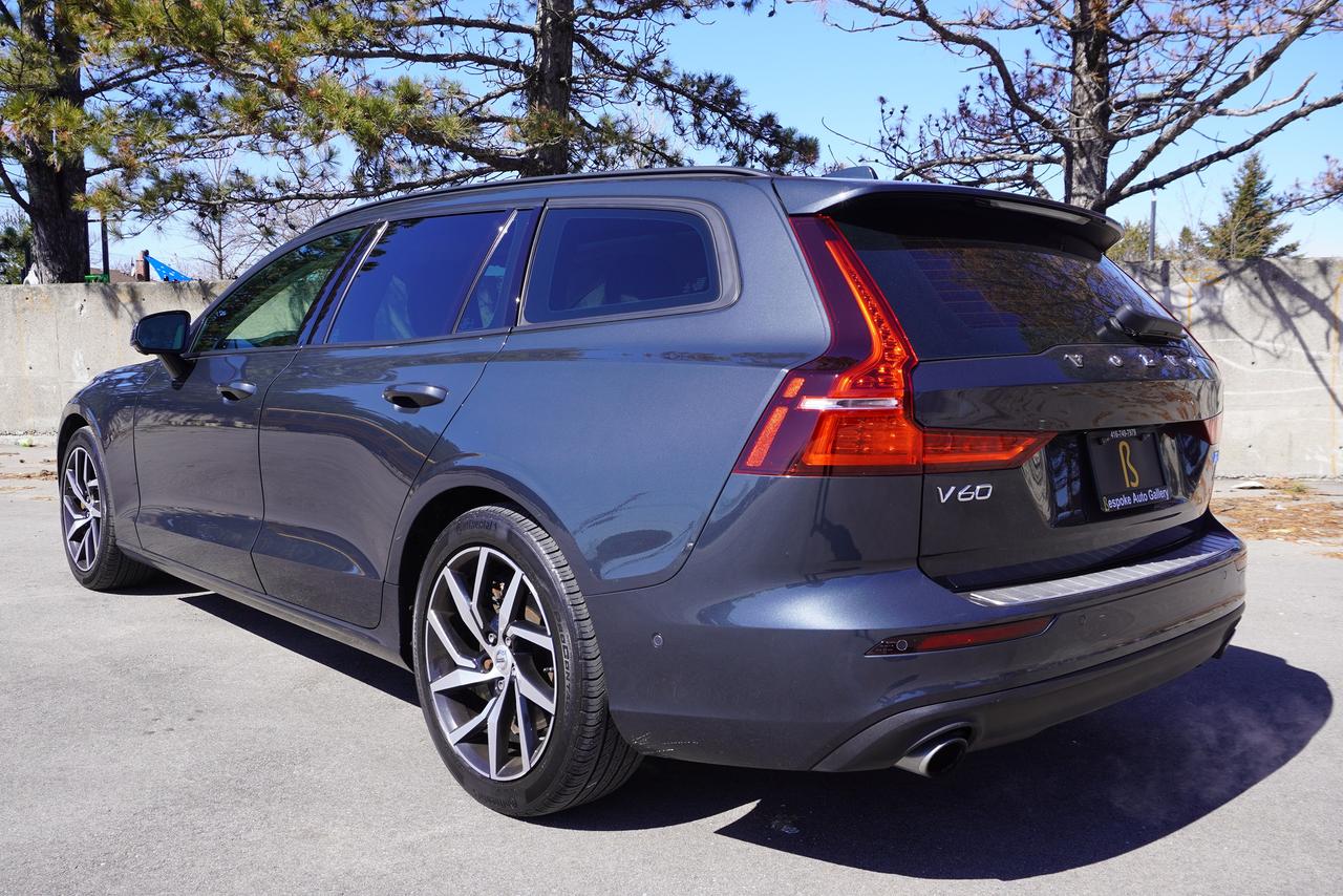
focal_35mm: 30
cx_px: 672
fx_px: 1119
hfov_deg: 61.9
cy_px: 448
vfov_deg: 43.6
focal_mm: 20
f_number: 8
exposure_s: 1/125
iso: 100
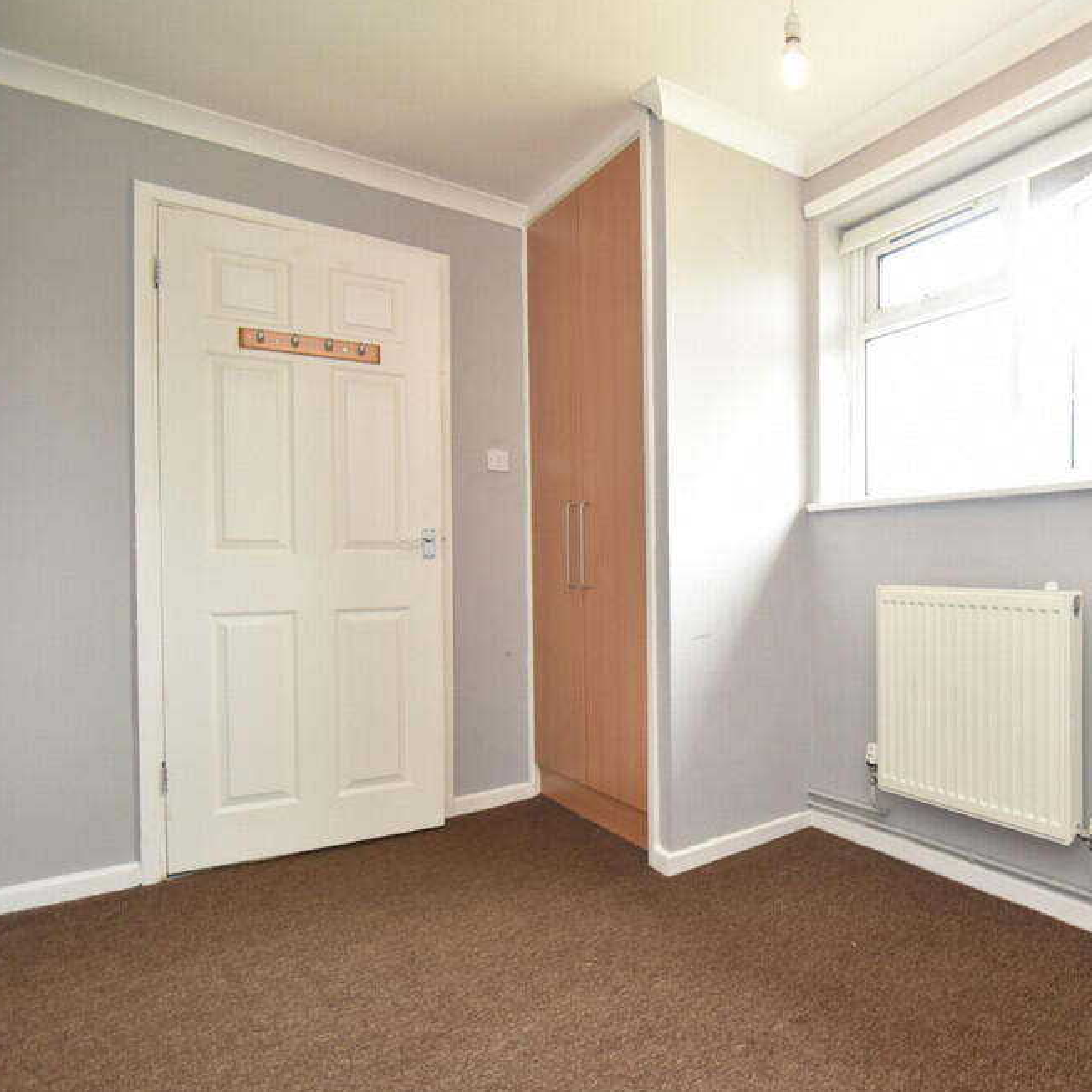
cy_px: 536
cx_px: 811
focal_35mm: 20
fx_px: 714
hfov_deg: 70.1
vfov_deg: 74.8
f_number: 4
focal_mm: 10
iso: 800
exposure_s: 1/125
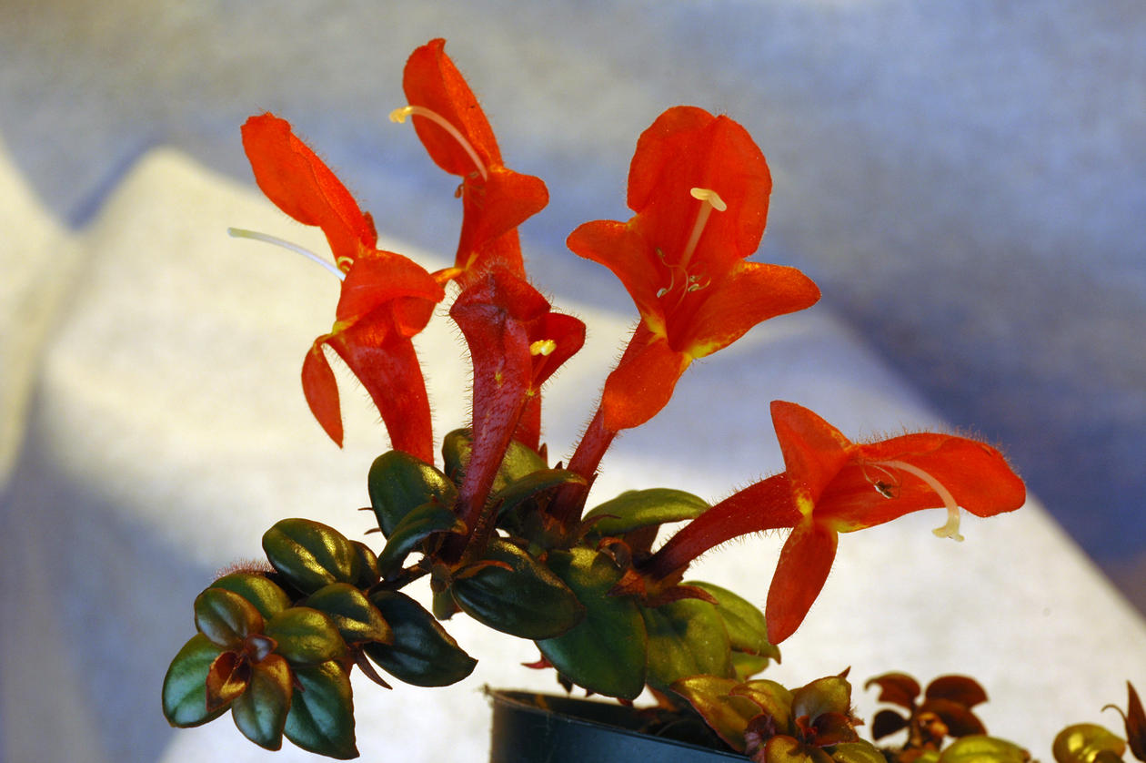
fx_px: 2863
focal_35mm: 90
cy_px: 382
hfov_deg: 22.6
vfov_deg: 15.2
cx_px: 573
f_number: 16
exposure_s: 1/25
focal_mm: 60
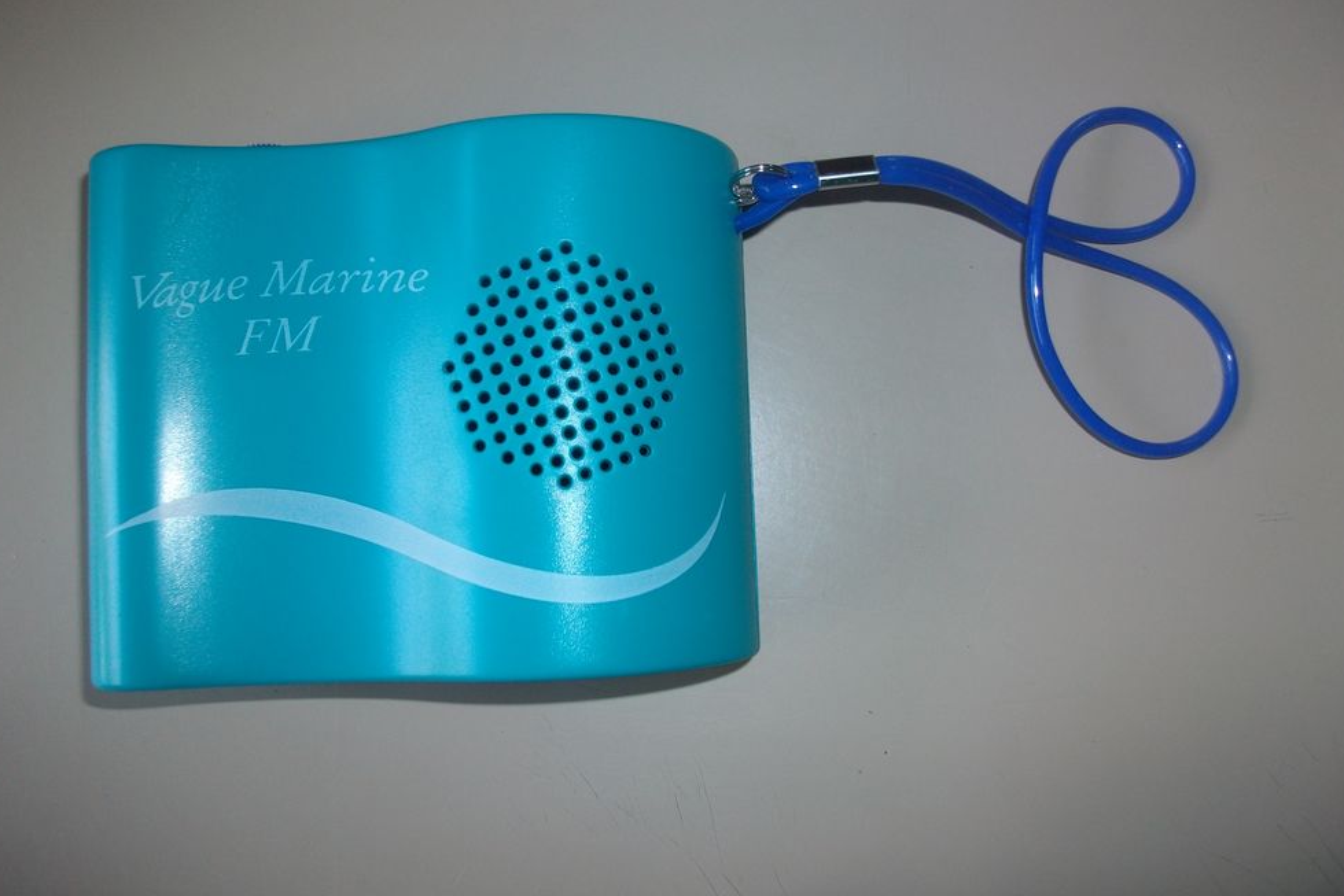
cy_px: 445
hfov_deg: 55.8
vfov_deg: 38.9
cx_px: 667
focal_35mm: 34
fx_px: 1269
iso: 80
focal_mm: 5.7
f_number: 2.9
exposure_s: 1/40
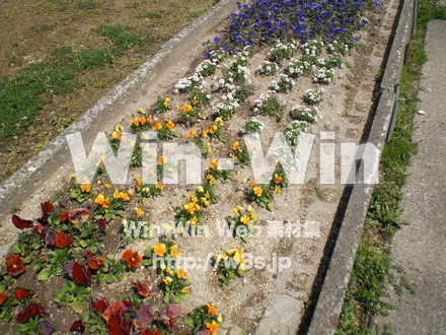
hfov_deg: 49.0
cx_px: 223
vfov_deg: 37.7
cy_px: 168
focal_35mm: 38
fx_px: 490
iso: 64
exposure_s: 1/400
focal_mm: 6.3
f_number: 5.6
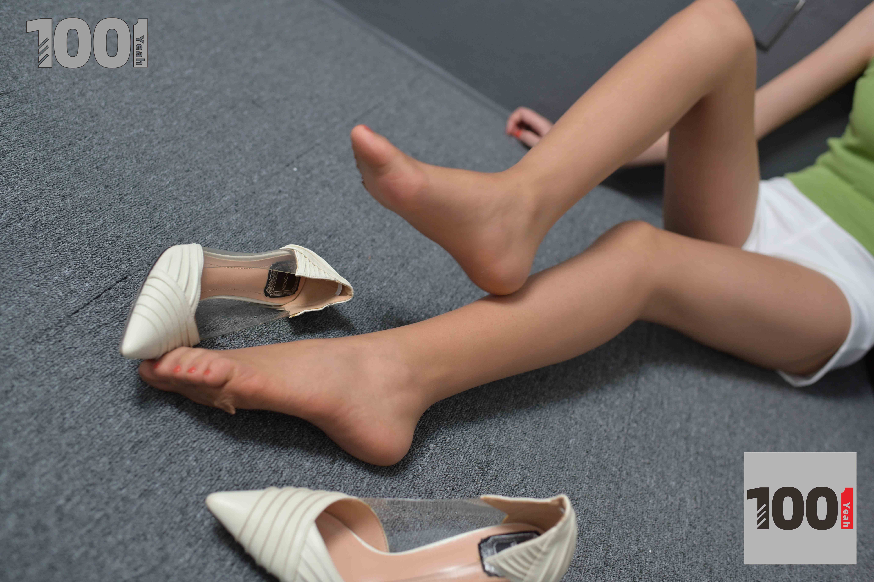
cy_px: 291
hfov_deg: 54.4
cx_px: 437
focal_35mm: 35
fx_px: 850
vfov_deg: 37.9
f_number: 3.5
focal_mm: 35
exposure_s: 1/200
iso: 640
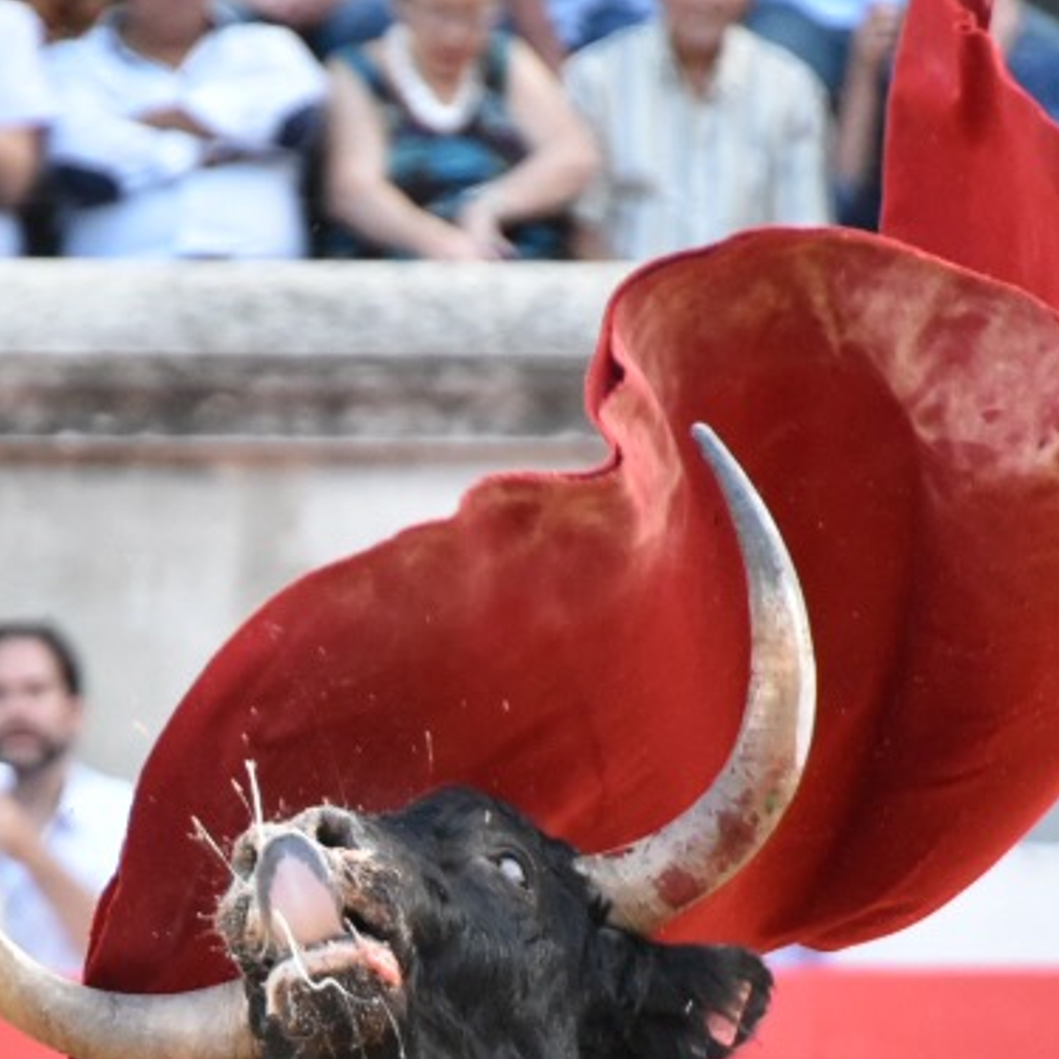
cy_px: 1200
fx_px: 29247
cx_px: 65
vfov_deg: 2.1
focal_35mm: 845
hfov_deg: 2.1
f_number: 5.6
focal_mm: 230
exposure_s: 1/640
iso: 3600
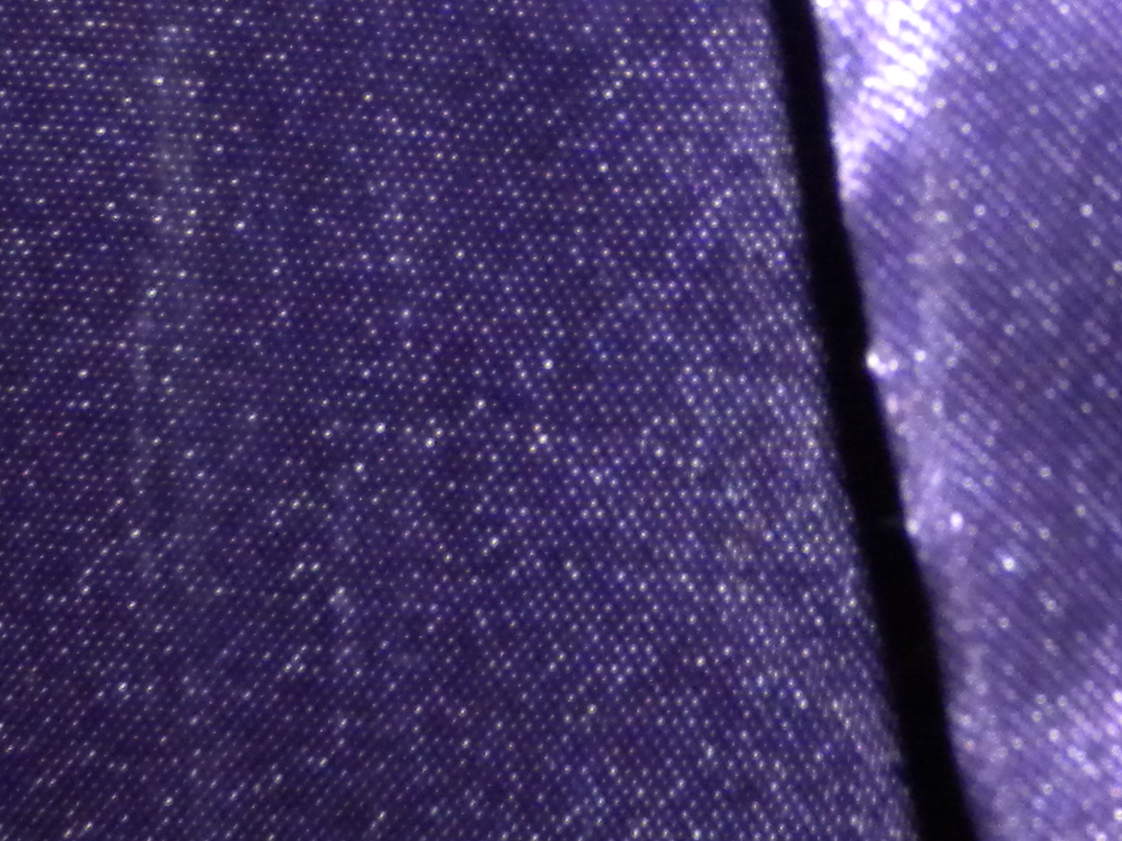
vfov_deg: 4.7
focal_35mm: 318
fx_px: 10304
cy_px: 176
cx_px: 998
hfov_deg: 6.2
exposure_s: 1/60
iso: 400
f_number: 8.5
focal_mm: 18.9
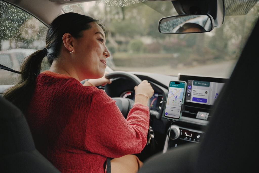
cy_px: 86
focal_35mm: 35
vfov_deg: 37.9
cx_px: 130
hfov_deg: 54.4
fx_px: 252
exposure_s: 1/160
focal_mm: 35
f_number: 2.8
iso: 1250
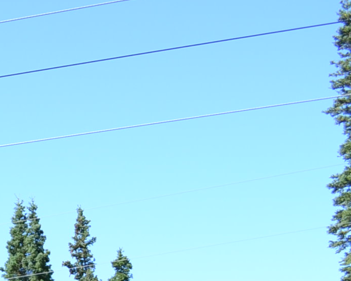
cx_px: -493
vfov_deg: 11.4
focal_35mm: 127
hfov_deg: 12.1
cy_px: 470
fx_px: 1319
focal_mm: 18
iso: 100
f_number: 6.3
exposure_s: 1/160
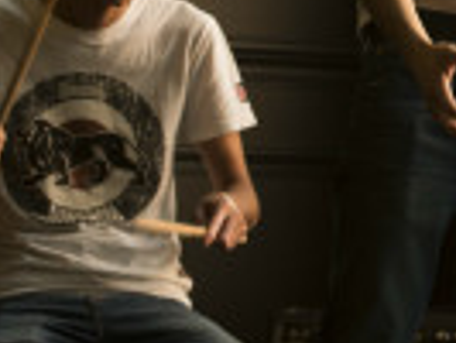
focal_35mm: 378
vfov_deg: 3.9
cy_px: -139
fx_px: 4984
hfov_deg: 5.2
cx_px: 826
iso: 400
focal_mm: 95
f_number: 4.5
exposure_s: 1/100
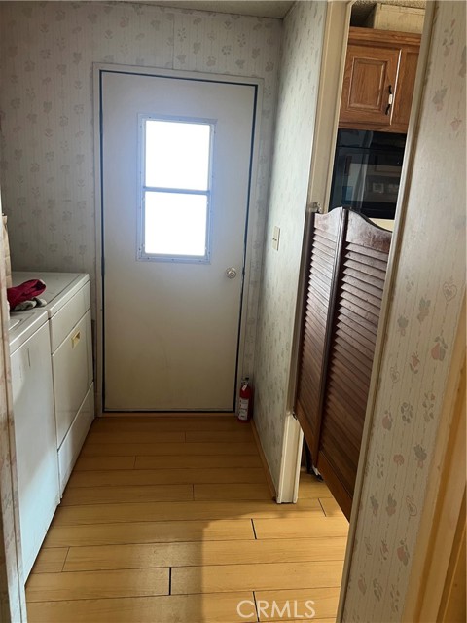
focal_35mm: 26
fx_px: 468
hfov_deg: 53.1
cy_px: 312
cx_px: 234
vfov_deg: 67.3
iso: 250
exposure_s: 1/60
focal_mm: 5.7
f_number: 1.5
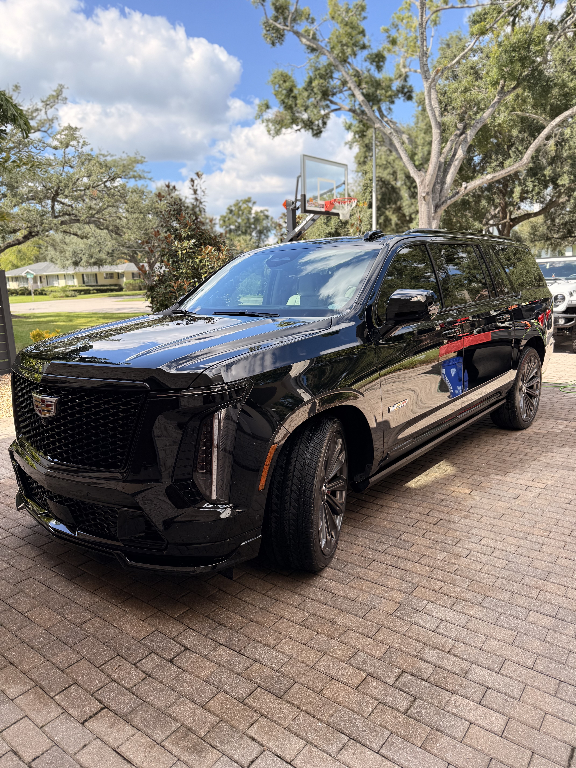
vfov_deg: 71.6
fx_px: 532
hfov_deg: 56.8
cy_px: 384
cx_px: 288
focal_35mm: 24
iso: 100
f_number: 1.78
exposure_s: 1/1689
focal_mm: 6.76
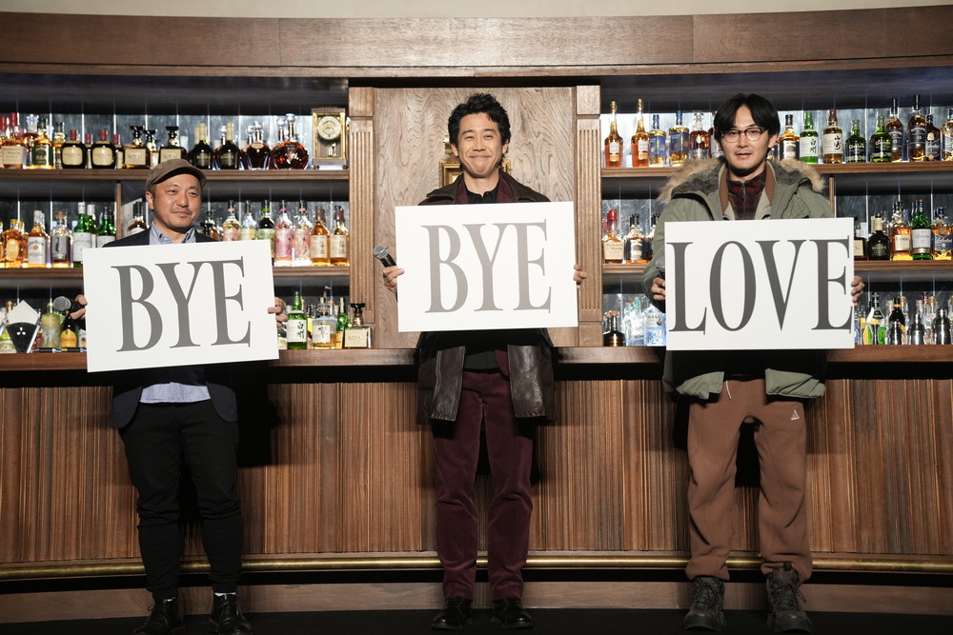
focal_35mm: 70
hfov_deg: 28.8
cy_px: 318
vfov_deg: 19.5
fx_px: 1853
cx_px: 476
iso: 800
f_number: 3.5
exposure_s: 1/100
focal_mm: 70
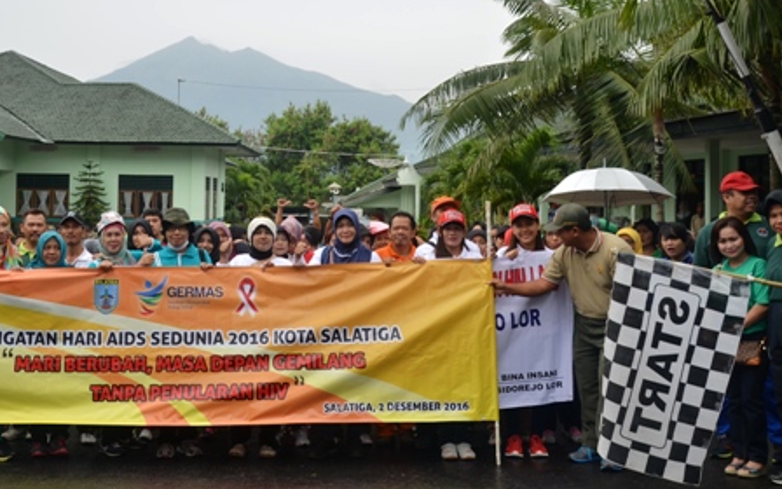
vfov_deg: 27.9
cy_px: 148
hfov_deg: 42.9
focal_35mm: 46
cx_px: 234
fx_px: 975
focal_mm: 21
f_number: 6.3
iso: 100
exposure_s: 1/100
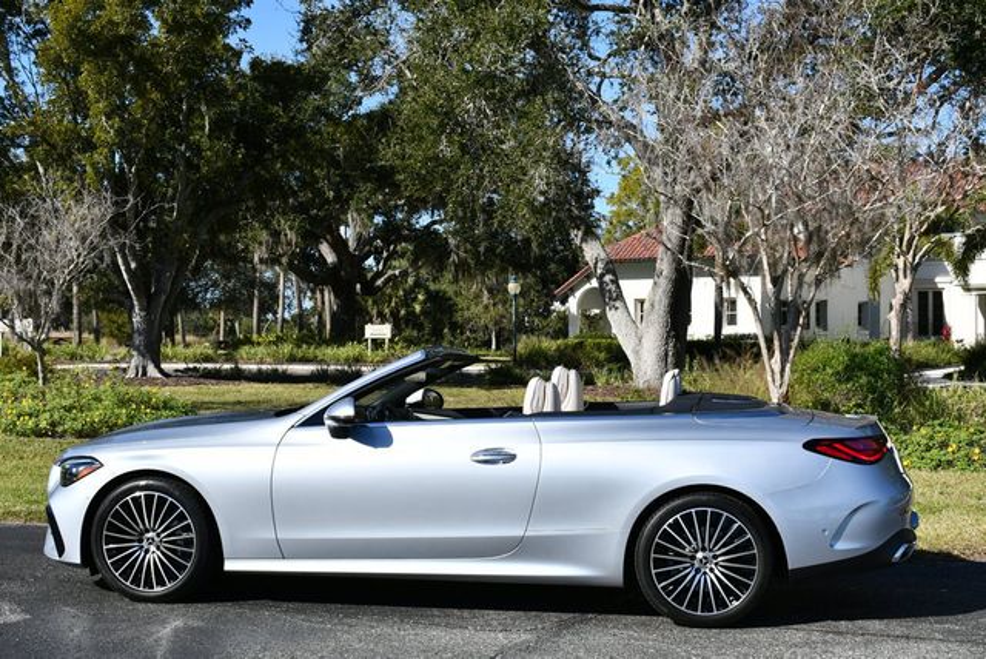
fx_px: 1371
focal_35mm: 50
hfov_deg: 39.6
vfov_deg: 27.0
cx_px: 493
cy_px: 330
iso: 100
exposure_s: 1/320
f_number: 8
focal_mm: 25
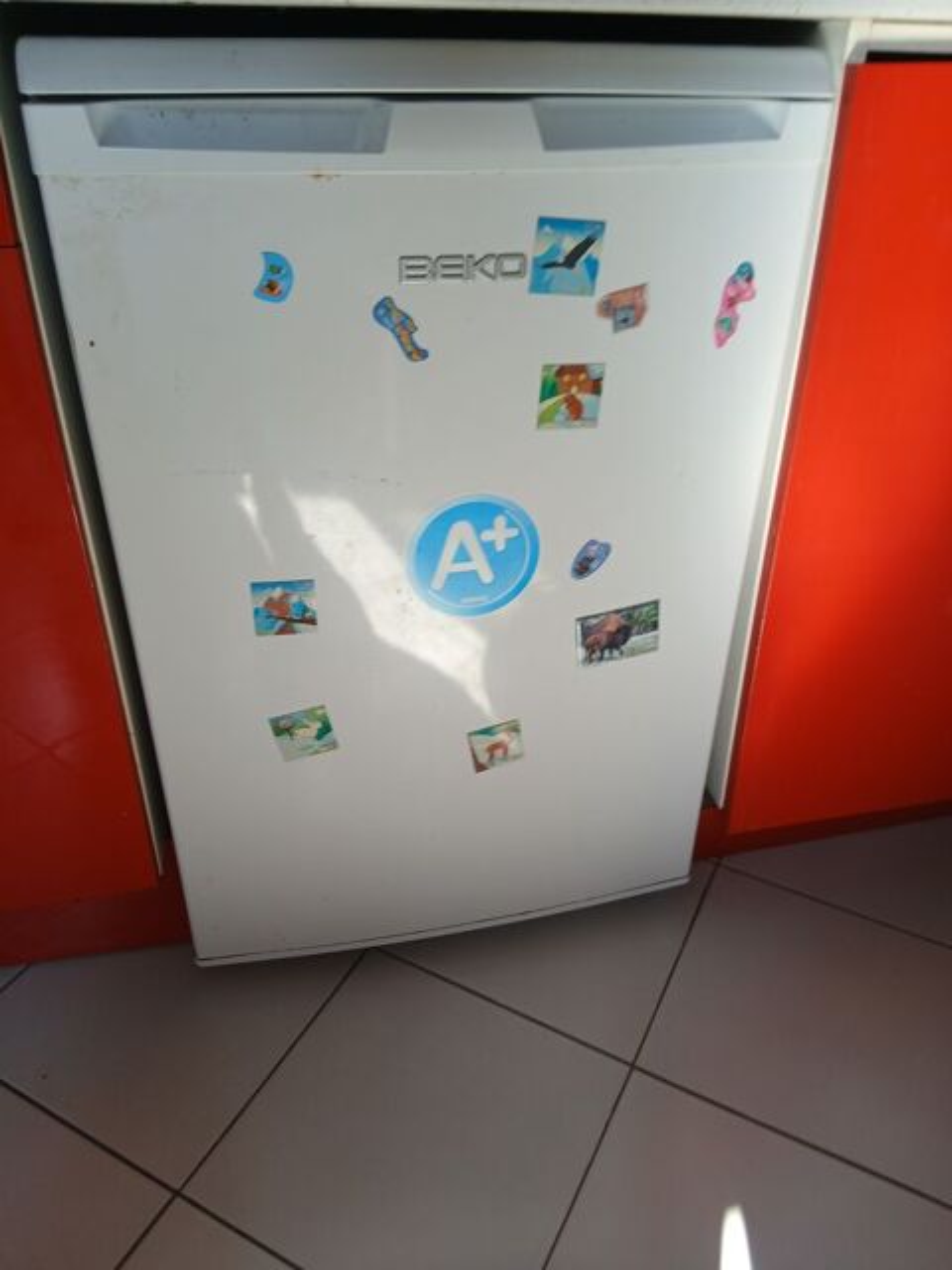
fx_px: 953
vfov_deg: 67.3
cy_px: 635
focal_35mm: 26
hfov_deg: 53.1
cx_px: 476
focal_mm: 3.98
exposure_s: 1/50
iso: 40
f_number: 1.8
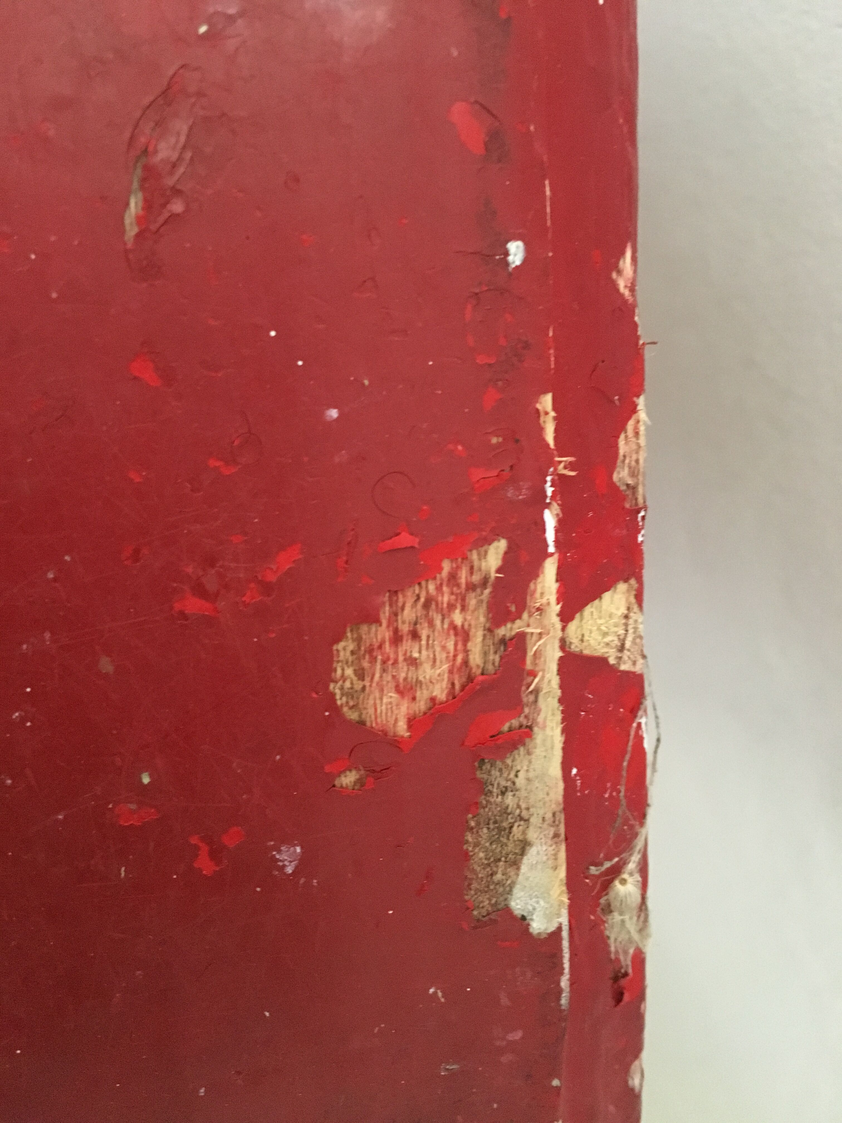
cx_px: 421
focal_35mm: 29
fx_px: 941
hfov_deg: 48.2
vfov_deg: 61.7
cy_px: 562
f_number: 2.2
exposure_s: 1/17
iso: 320
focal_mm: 4.15
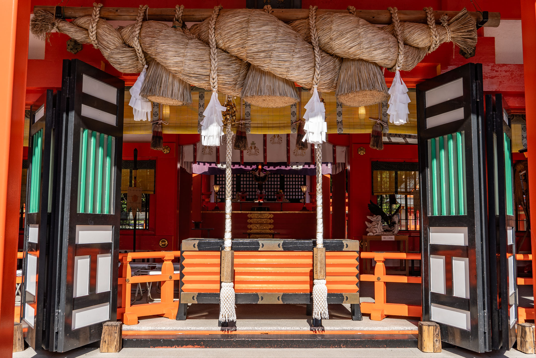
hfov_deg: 55.5
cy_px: 179
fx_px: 509
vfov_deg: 38.7
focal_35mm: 34
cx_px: 268
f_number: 5.6
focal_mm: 22.8
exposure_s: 1/250
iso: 100
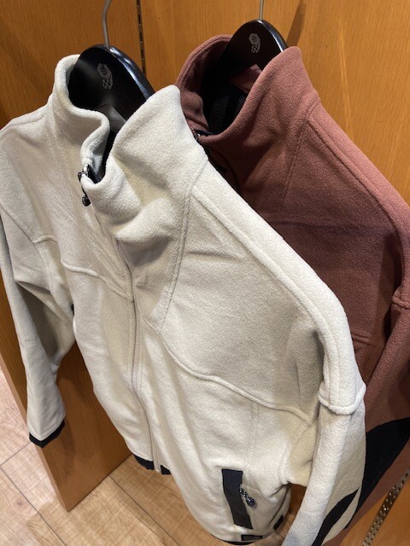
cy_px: 273
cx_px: 205
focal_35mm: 28
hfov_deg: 49.7
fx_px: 442
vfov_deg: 63.4
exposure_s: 1/50
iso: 50
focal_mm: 3.99
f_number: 1.8
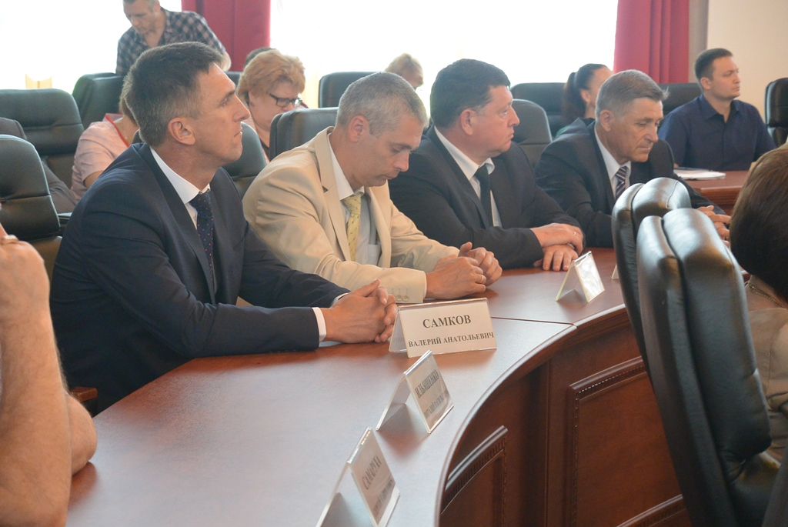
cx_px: 394
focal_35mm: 81
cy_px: 264
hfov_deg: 25.0
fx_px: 1775
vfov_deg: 16.9
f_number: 3.8
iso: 900
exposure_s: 1/60
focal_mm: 30
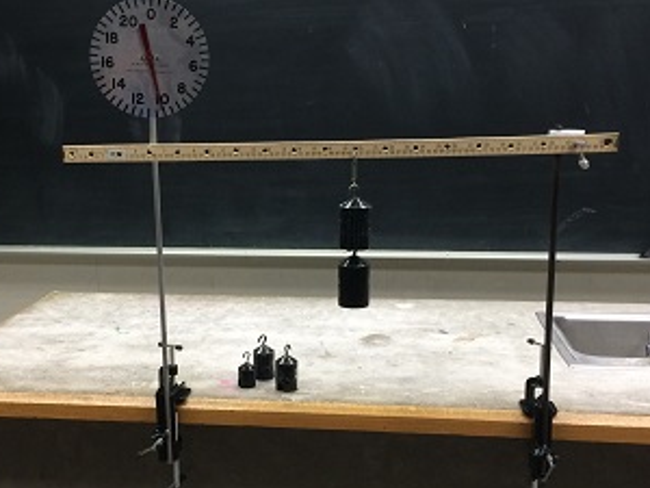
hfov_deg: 38.7
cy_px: 241
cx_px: 256
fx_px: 920
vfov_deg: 29.7
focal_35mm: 49
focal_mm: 4.12
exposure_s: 1/30
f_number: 2.2
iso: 64
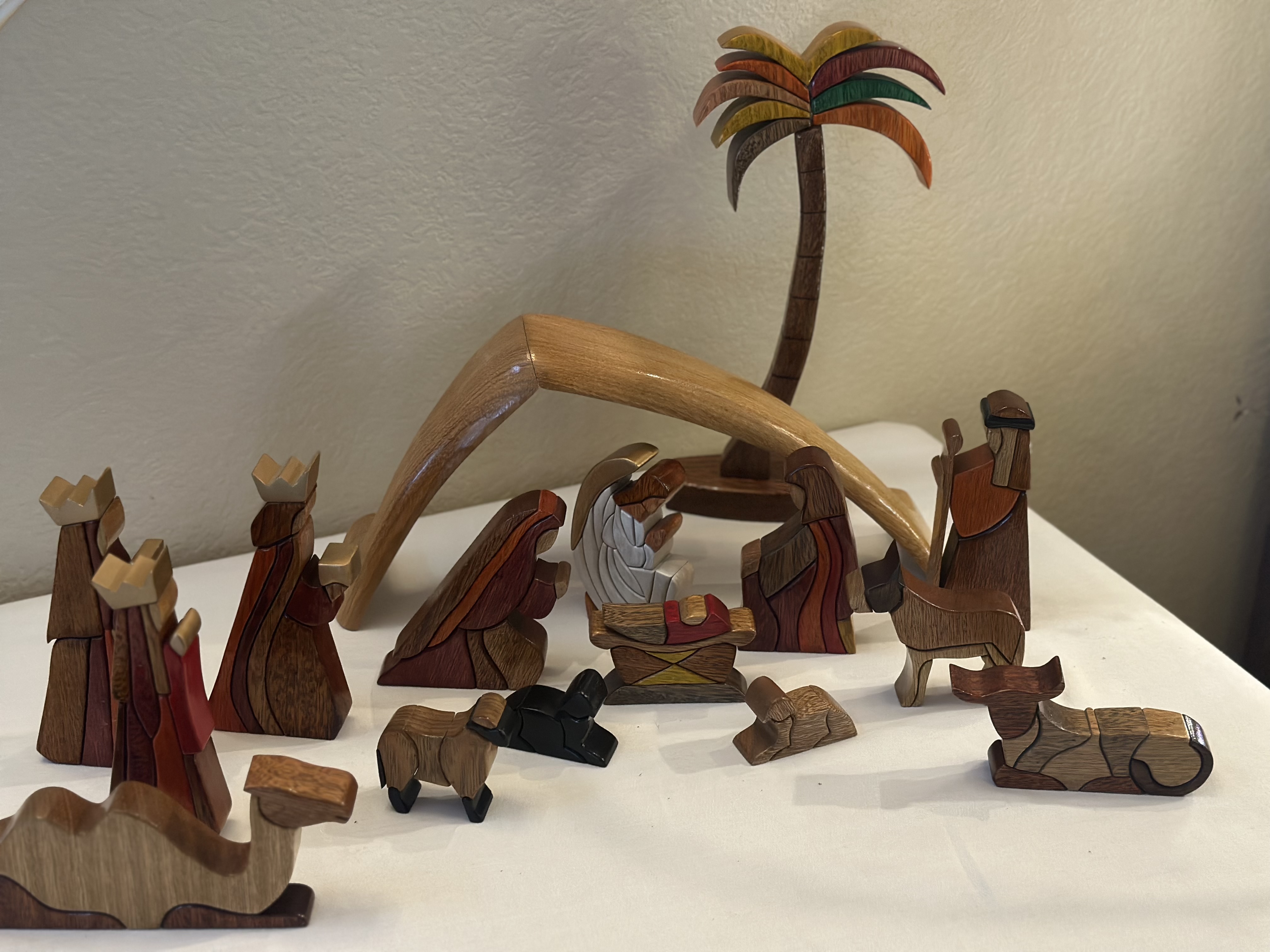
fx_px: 1761
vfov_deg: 30.3
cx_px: 635
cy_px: 476
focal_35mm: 48
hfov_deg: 39.7
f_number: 1.78
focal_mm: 6.86
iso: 320
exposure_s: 1/40
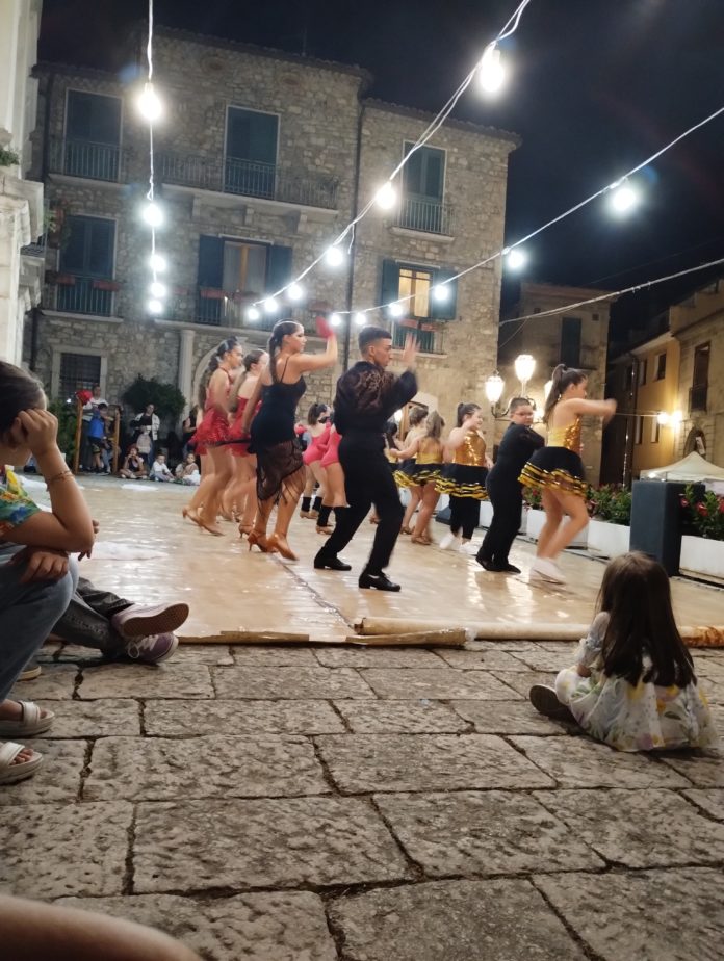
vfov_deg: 63.4
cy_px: 480
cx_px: 362
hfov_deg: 49.9
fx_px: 779
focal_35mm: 28
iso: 1700
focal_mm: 4.27
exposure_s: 1/24
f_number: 1.8
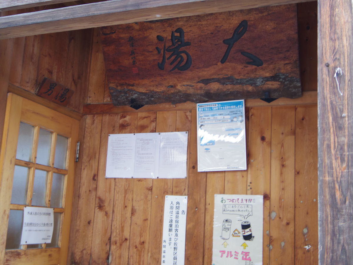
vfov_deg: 30.9
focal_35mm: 47
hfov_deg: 40.4
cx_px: 176
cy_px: 132
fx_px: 479
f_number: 1.9
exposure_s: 1/60
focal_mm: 8.5
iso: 160
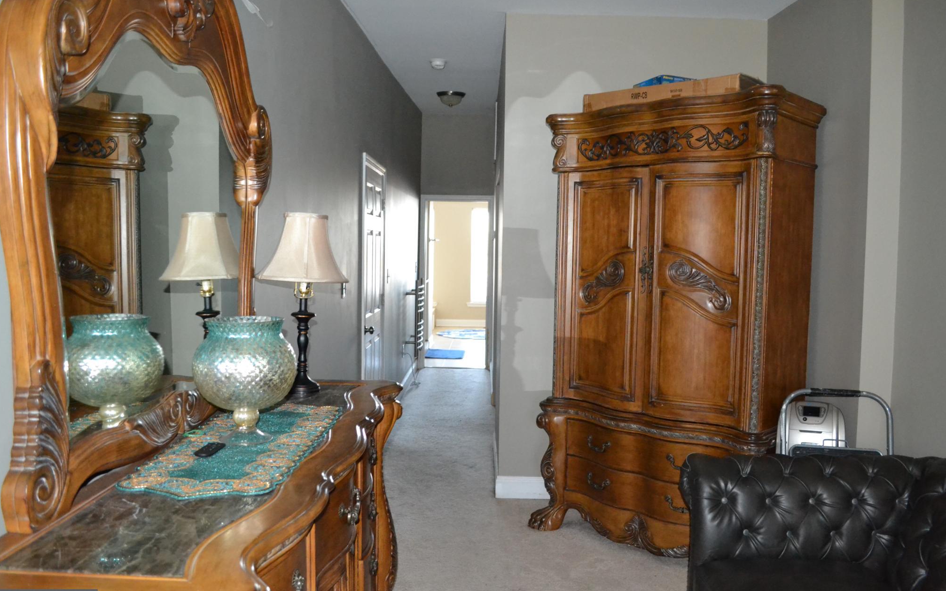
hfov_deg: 66.5
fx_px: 722
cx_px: 475
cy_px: 303
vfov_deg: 44.5
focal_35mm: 28
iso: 3200
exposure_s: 1/60
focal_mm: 18
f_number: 3.5
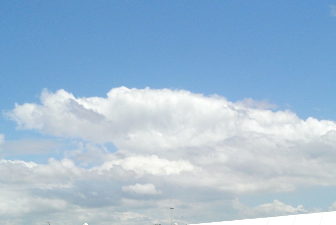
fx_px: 757
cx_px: 168
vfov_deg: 16.9
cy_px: 112
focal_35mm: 81
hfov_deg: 25.0
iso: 3200
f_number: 14
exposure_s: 1/3200
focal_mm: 30
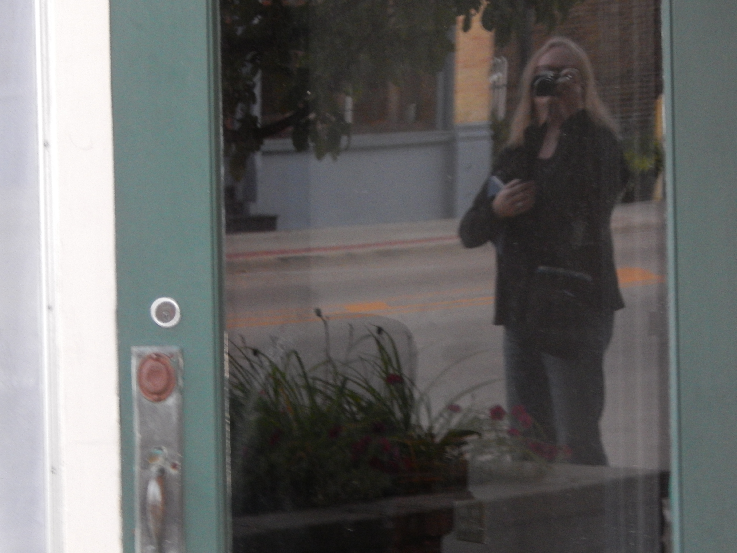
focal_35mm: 184
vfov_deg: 8.1
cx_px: 368
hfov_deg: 10.7
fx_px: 3917
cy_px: 276
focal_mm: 32.8
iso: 800
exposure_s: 1/10
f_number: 5.3
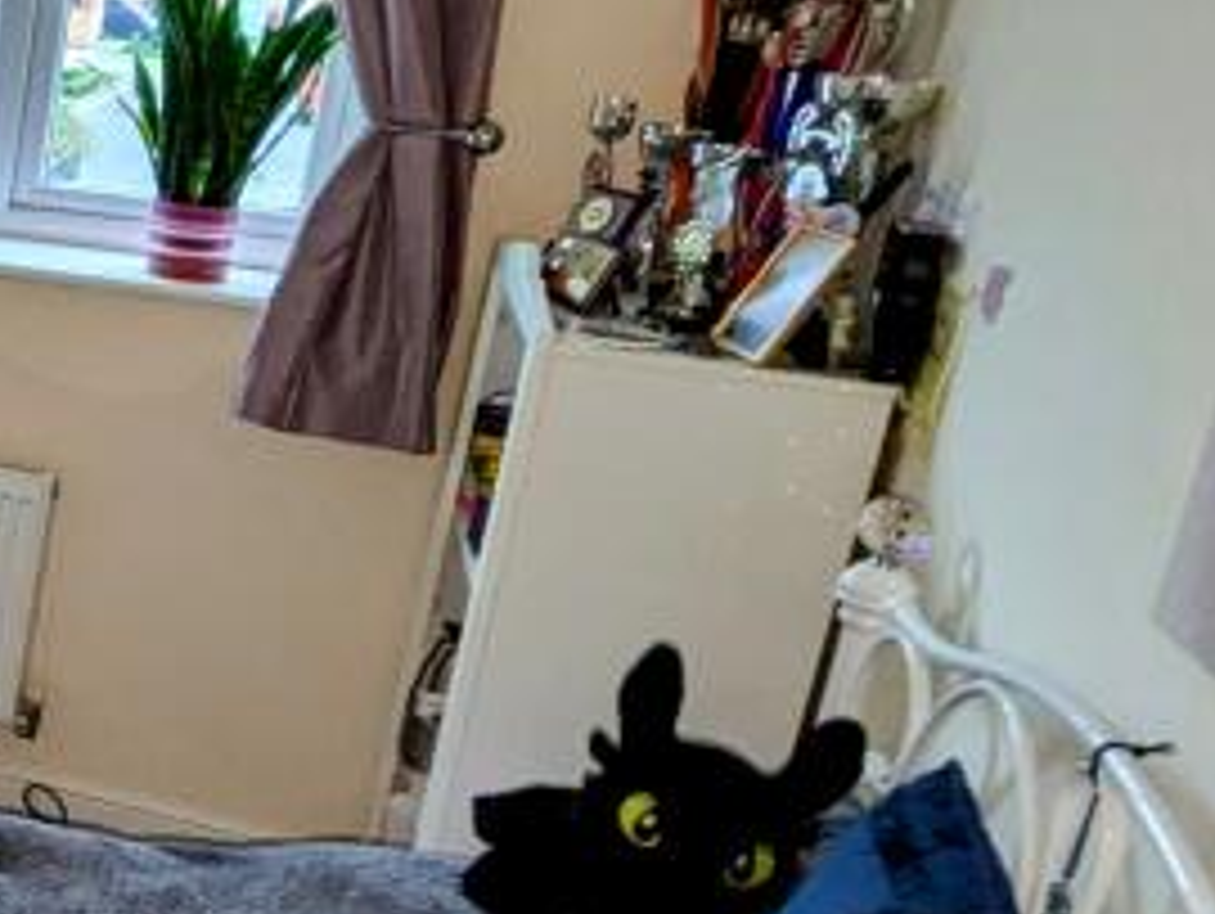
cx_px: -508
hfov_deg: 27.5
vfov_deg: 27.6
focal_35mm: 53
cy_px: 430
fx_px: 1862
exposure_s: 1/25
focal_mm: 1.83
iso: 248
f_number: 2.2
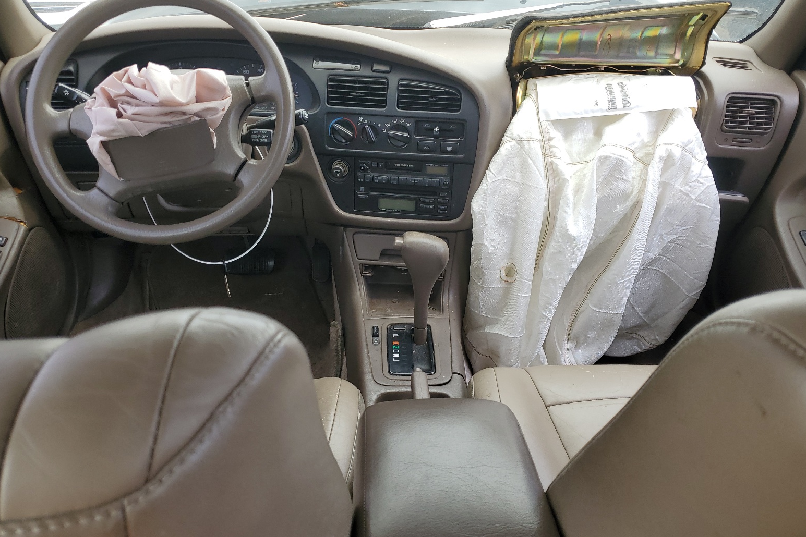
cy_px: 292
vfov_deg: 46.4
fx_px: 627
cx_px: 406
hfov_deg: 65.5
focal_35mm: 28
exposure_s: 1/400
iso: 50
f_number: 1.5
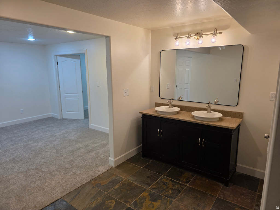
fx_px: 186
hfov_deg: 73.9
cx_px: 140
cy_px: 105
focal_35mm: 23
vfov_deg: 58.9
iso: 100
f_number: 1.7
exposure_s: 1/120
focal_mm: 6.3
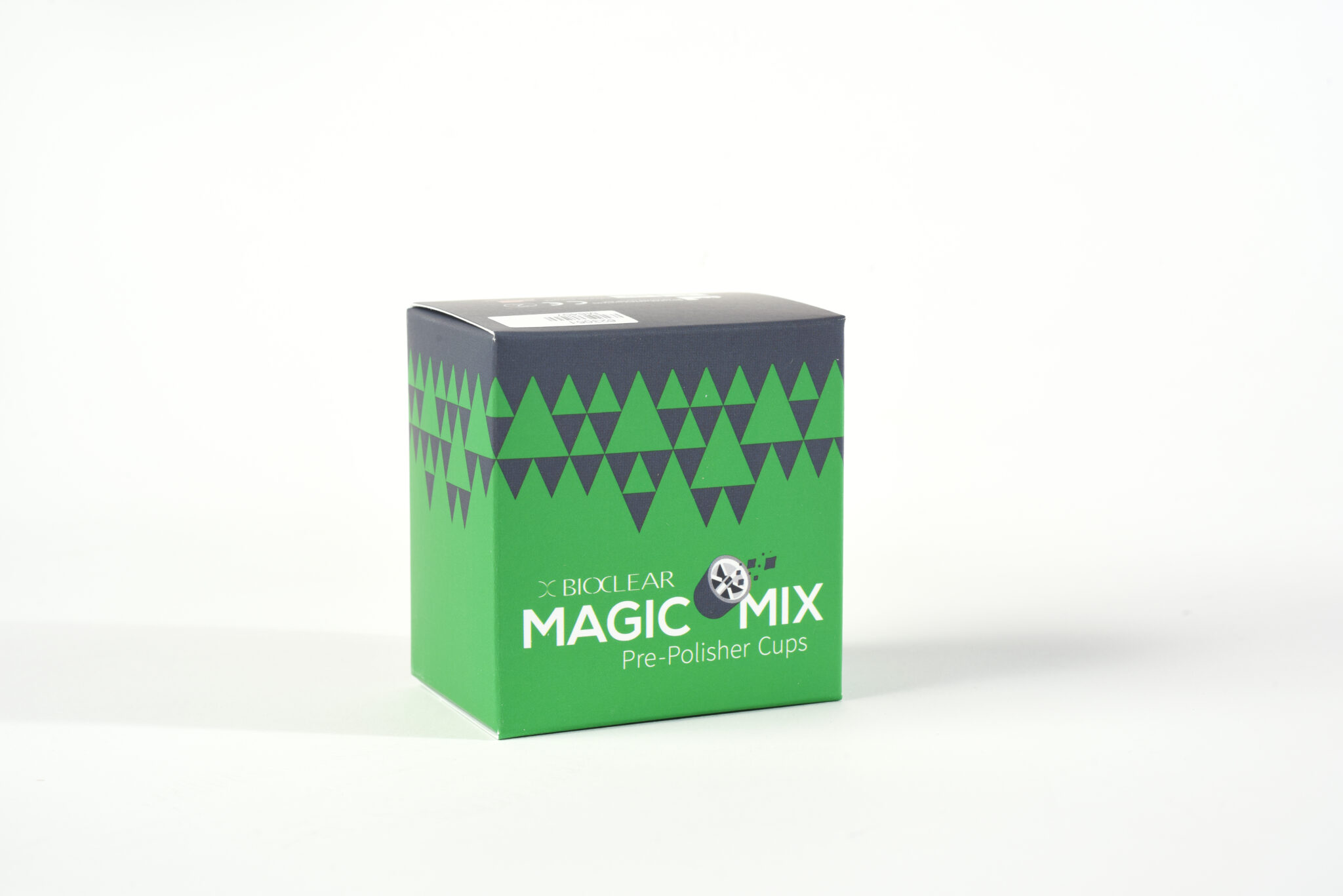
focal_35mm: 60
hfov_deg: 33.4
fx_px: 2239
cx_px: 672
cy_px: 448
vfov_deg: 22.6
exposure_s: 1/250
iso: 400
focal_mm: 60
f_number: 14
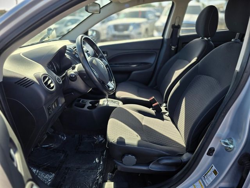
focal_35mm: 23
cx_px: 125
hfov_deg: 73.9
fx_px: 166
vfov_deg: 58.9
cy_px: 94
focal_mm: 6.3
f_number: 1.7
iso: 32
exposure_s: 1/359
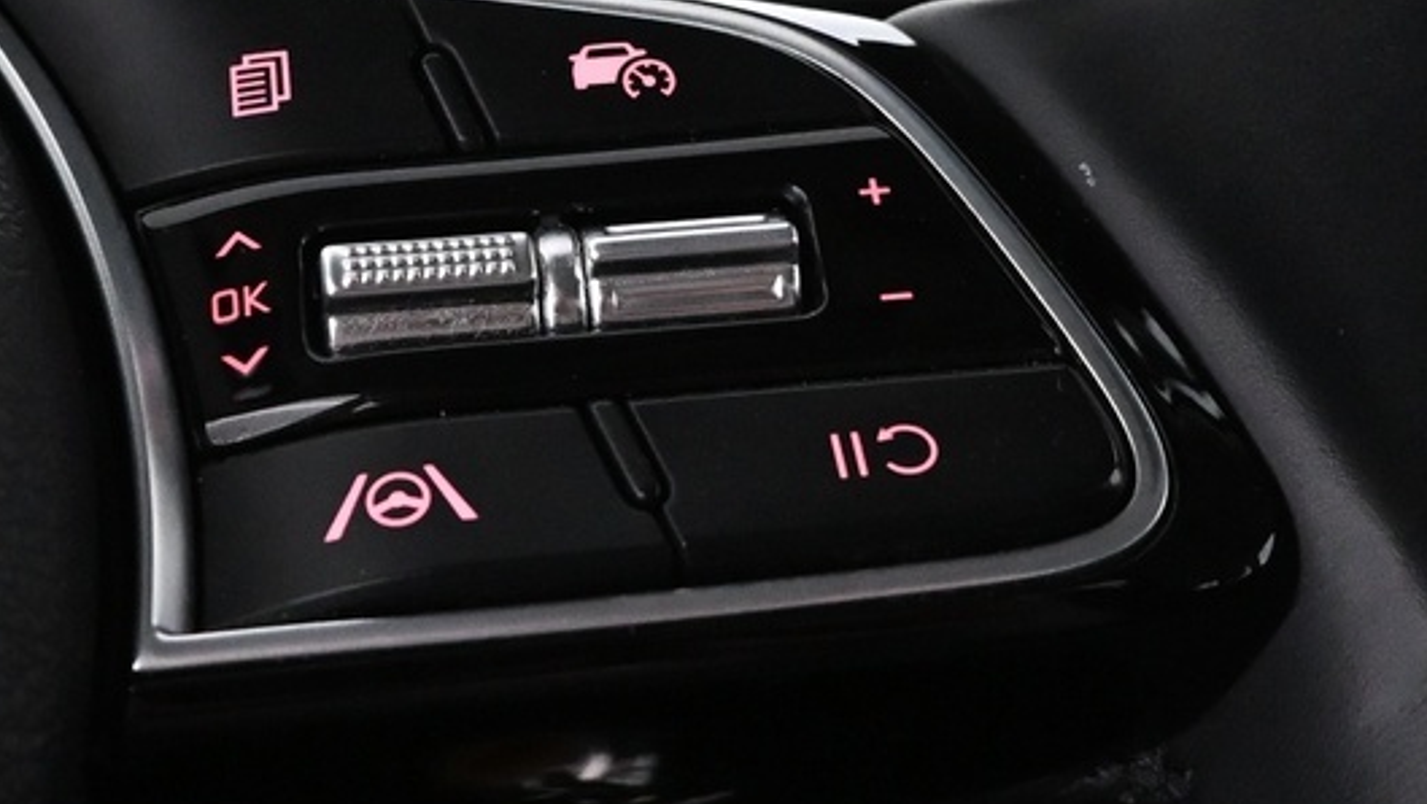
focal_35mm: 77
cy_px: 229
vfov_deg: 15.7
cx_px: 526
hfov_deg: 27.4
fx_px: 2915
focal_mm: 16
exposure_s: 1/60
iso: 4000
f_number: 4.5
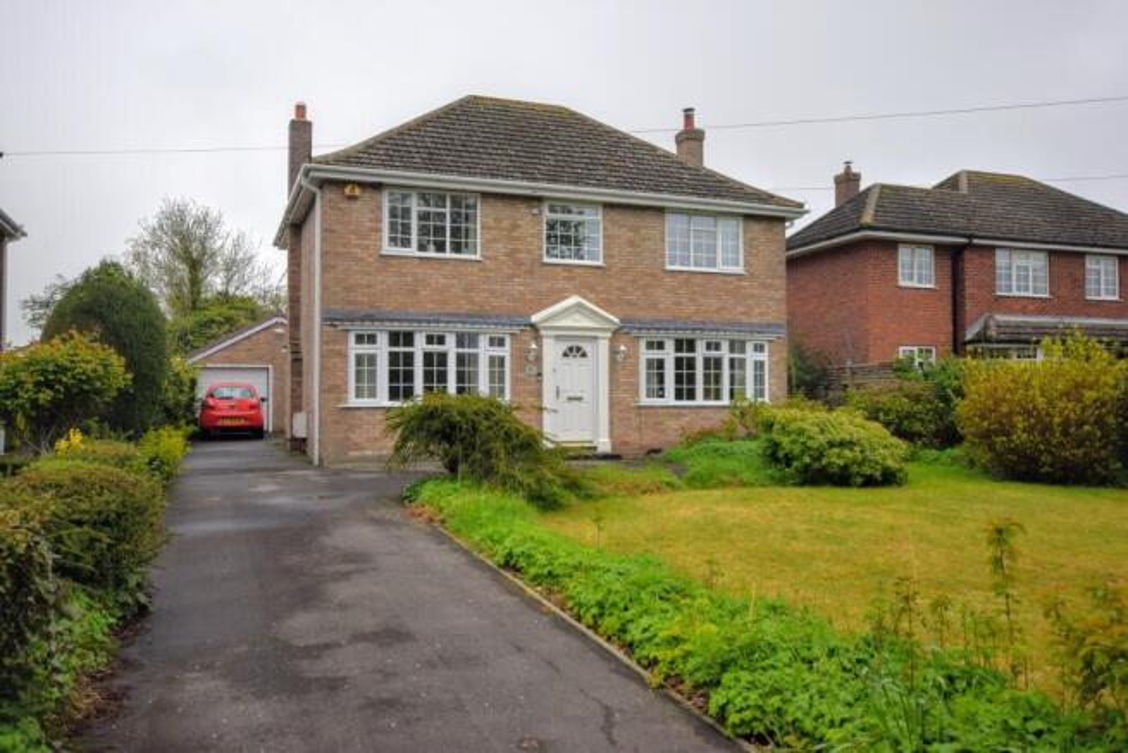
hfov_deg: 61.9
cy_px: 376
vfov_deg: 43.6
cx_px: 564
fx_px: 940
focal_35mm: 30
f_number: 5.6
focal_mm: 20
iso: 100
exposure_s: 1/200
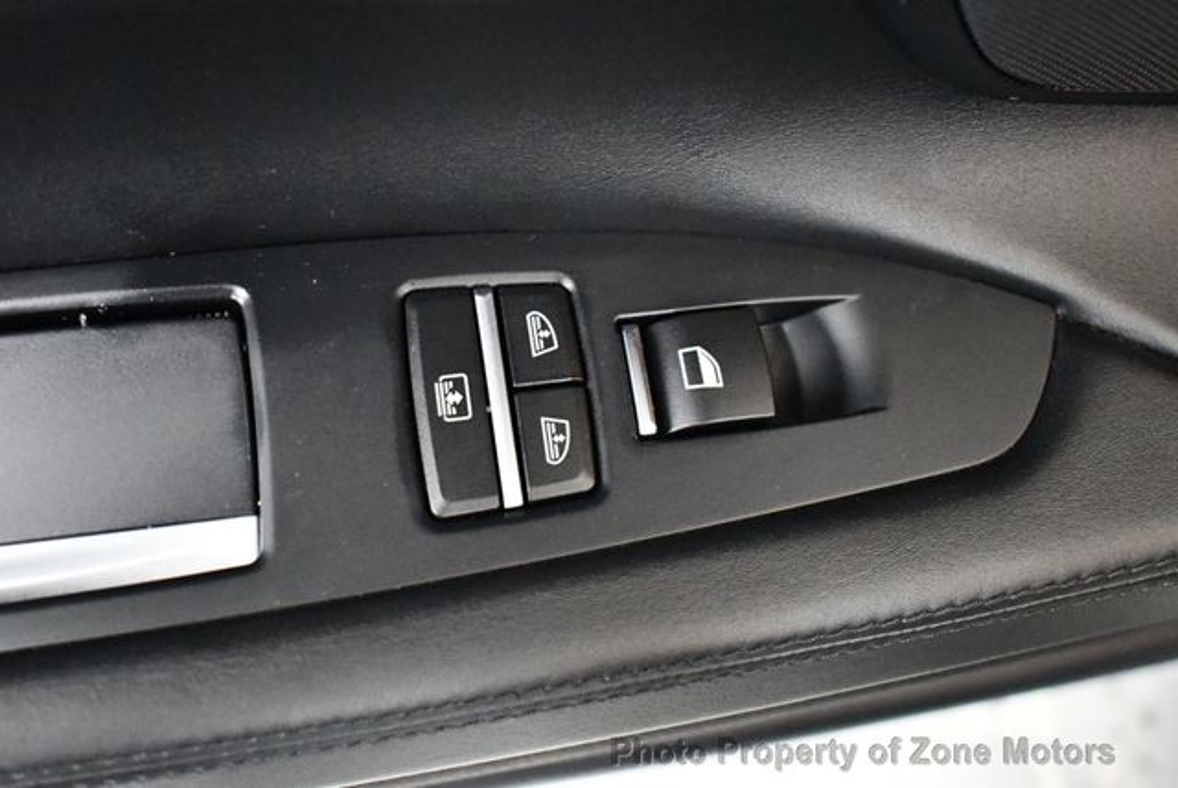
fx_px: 1441
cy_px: 394
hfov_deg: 44.5
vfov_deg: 30.6
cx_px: 589
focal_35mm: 44
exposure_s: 1/60
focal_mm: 22
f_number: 3.8
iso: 11400
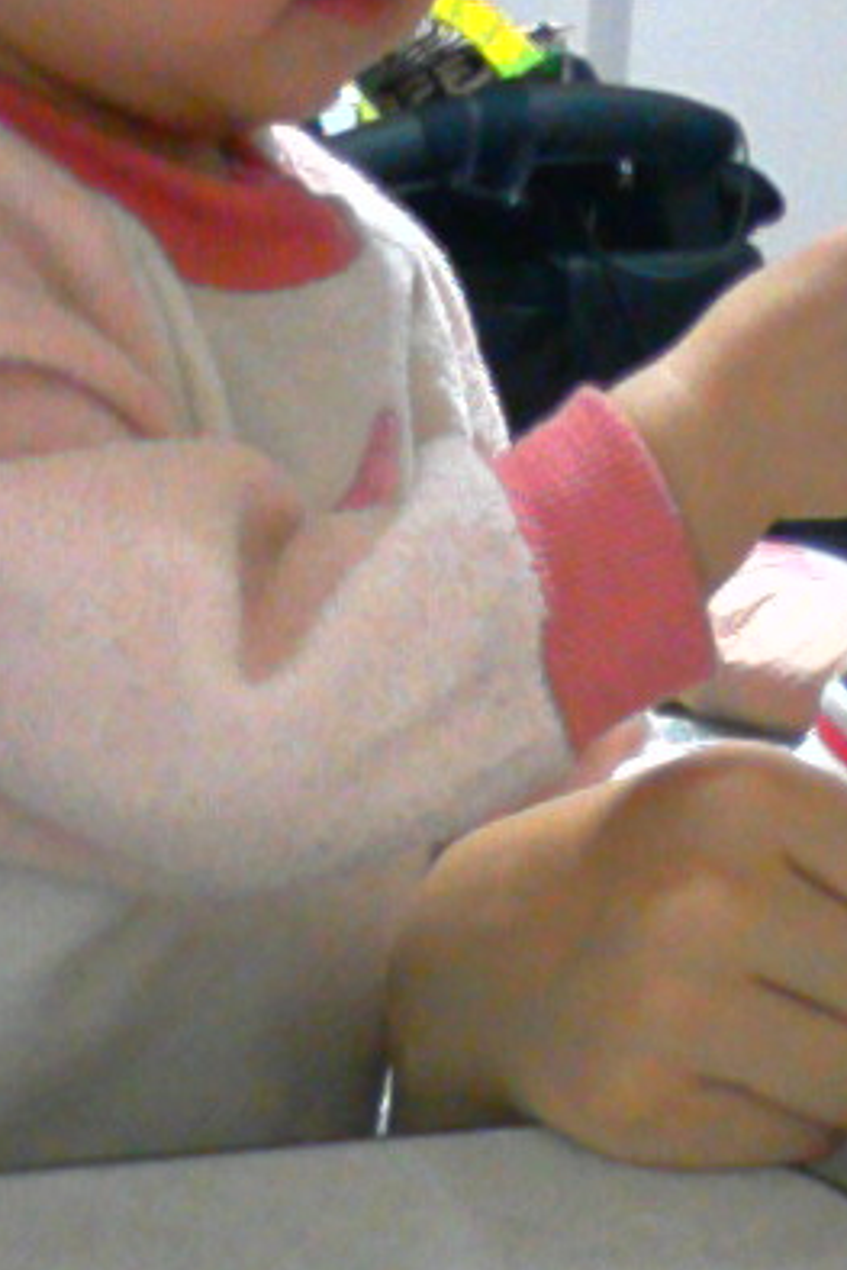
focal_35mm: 49
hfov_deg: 27.5
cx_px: 502
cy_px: 638
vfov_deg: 40.3
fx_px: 1728
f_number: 2.8
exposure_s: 1/10.3
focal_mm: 1.5
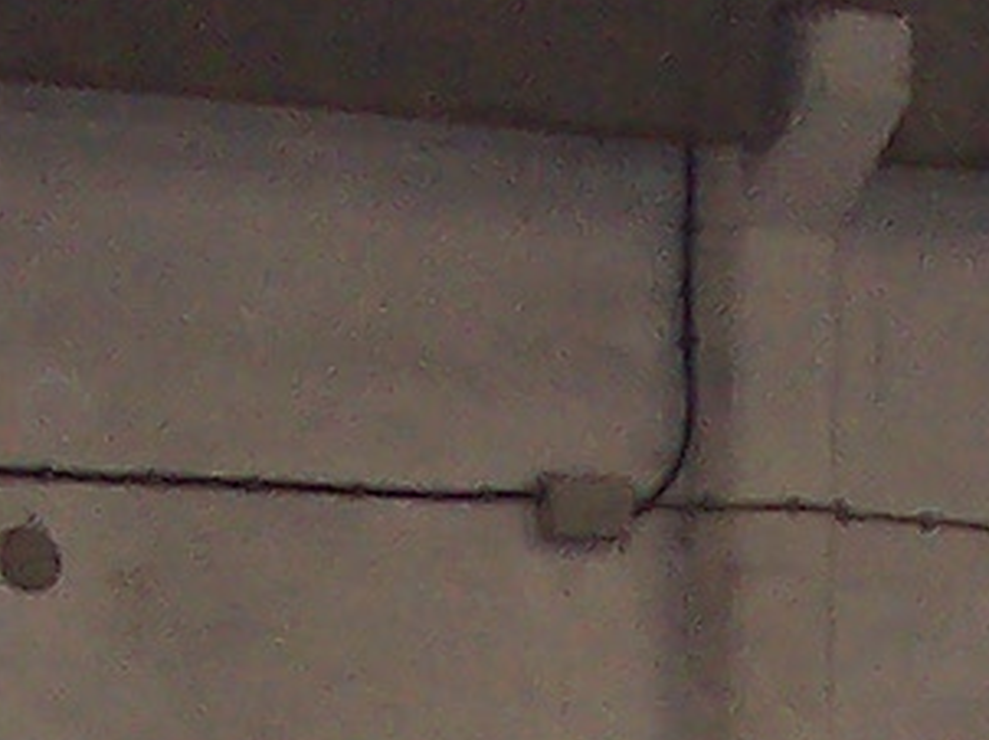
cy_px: 1657
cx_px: 1572
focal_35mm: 249
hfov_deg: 7.8
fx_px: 7108
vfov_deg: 5.8
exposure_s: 1/60
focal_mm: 5.6
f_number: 2.8
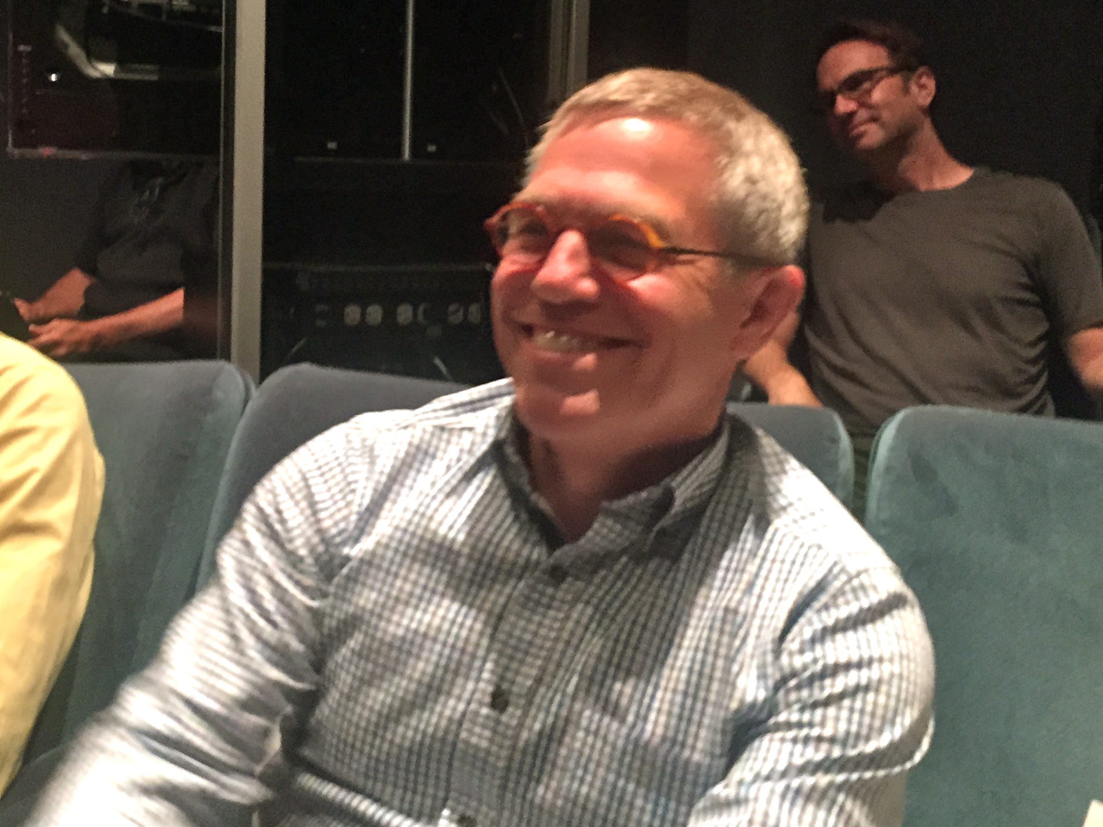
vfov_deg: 48.2
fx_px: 924
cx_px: 552
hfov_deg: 61.7
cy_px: 414
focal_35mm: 29
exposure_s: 1/17
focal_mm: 4.15
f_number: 2.2
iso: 250
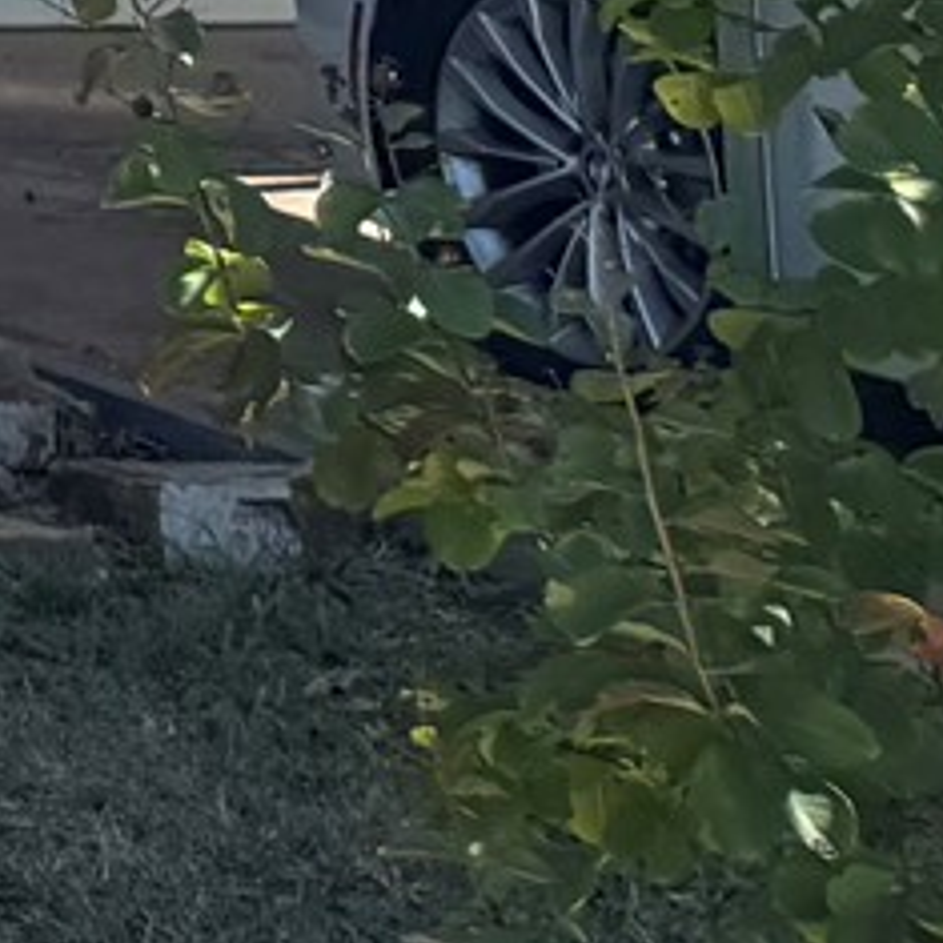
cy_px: -1653
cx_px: -2833
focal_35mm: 173
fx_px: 5332
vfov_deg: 8.7
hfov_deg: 7.3
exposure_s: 1/1980
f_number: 1.78
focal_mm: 6.76
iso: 80
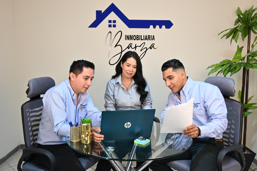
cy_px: 86
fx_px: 236
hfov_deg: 57.2
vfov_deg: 40.0
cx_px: 128
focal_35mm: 33
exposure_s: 1/30
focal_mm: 22
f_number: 4.5
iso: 800
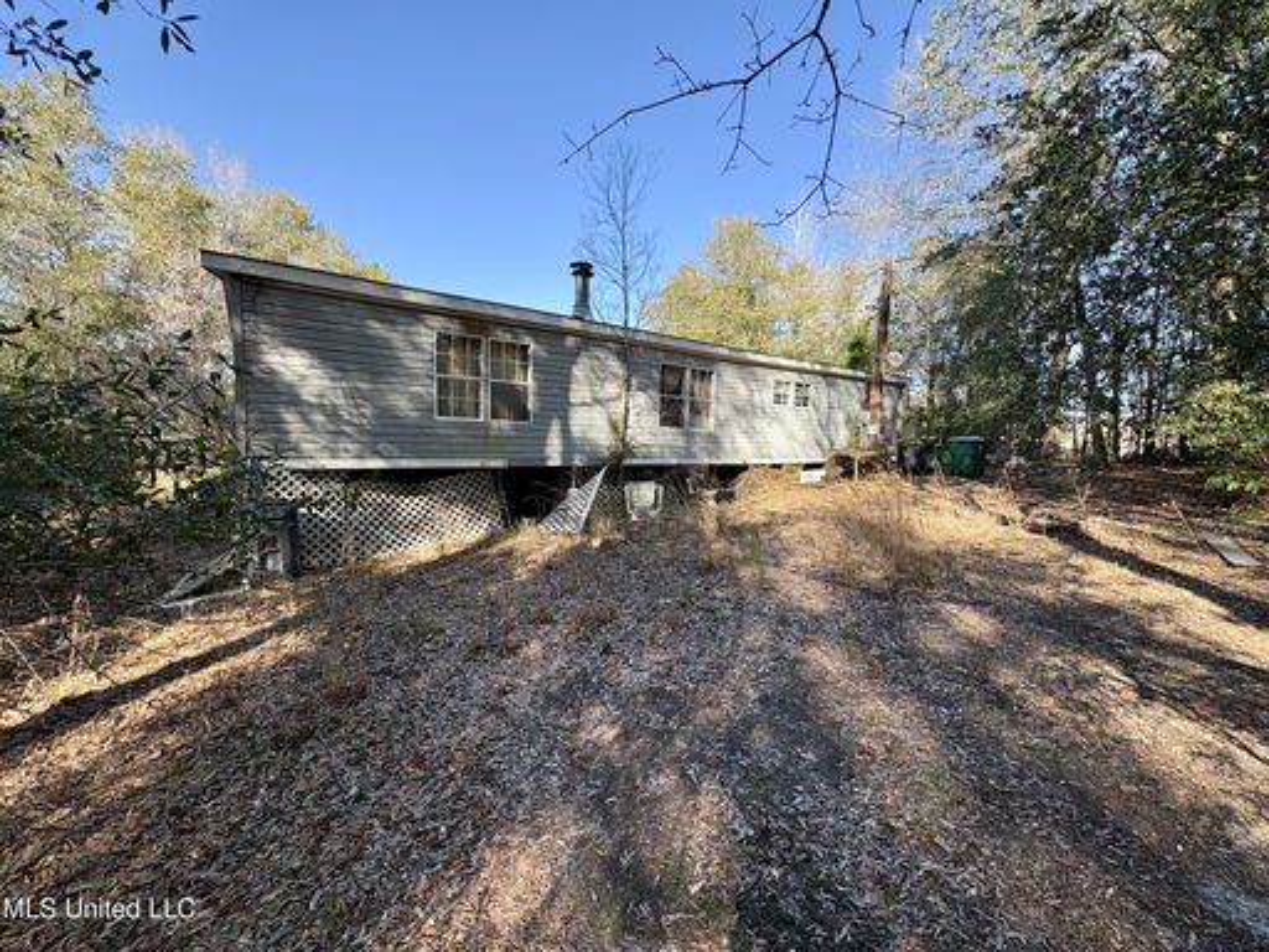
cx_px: 634
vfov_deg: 85.7
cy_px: 476
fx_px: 513
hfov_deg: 102.1
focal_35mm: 14
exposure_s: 1/379
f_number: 2.2
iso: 64
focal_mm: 2.22
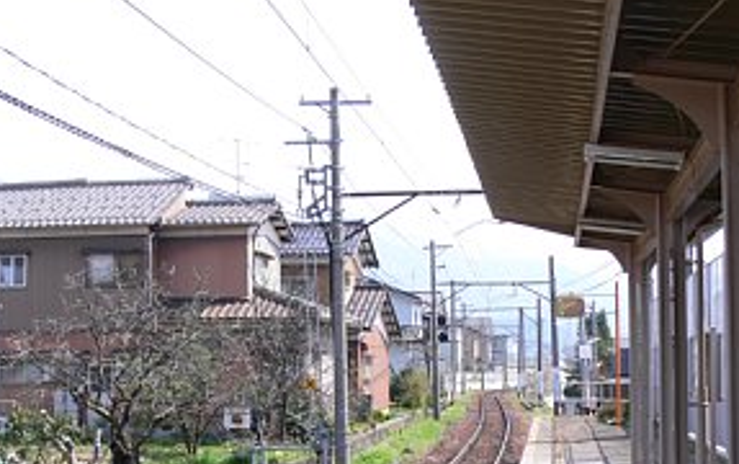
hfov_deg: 32.9
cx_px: 337
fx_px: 1250
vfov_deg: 20.8
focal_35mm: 62
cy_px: 363
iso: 80
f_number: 5.6
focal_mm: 8.9
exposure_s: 1/125
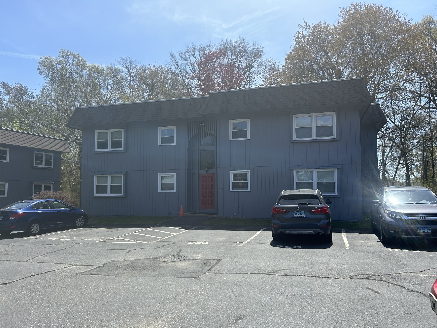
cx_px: 218
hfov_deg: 67.3
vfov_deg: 53.1
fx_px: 328
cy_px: 164
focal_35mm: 26
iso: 50
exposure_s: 1/2994
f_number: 1.5
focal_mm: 5.7
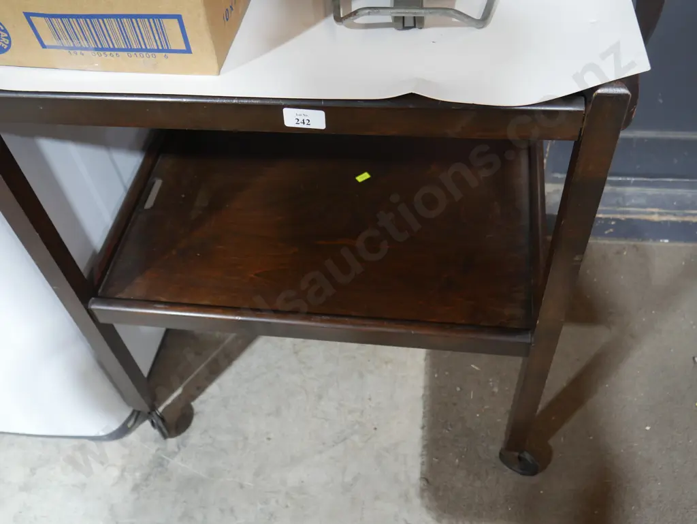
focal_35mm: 34
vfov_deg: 41.8
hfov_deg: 53.9
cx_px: 348
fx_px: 685
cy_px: 262
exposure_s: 1/60
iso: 1250
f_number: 4
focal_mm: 17
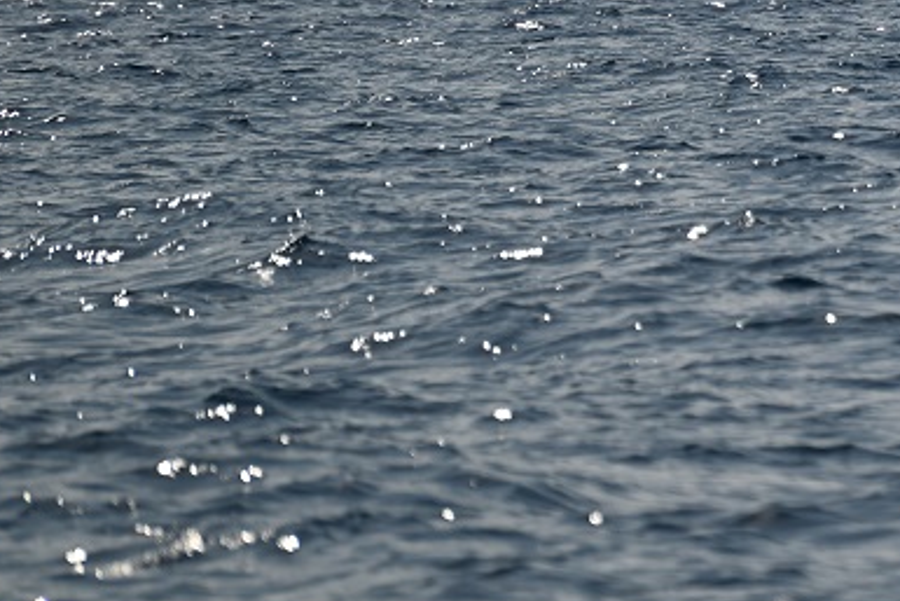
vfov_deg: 1.8
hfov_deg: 2.6
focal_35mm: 779
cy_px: -11
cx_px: 1134
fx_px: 19481
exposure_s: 1/1600
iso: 100
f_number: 5.6
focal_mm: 300
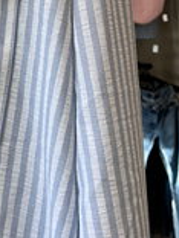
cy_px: -71
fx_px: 614
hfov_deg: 15.0
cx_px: -115
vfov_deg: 20.2
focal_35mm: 89
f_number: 1.6
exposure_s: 1/100
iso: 50
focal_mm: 5.1
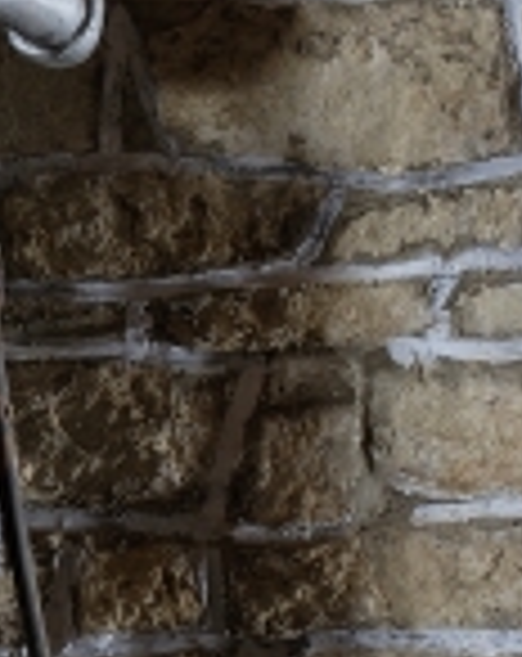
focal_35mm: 188
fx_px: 3646
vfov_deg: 10.3
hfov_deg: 8.1
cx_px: -216
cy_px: 225
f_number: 16
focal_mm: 38
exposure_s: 1/60
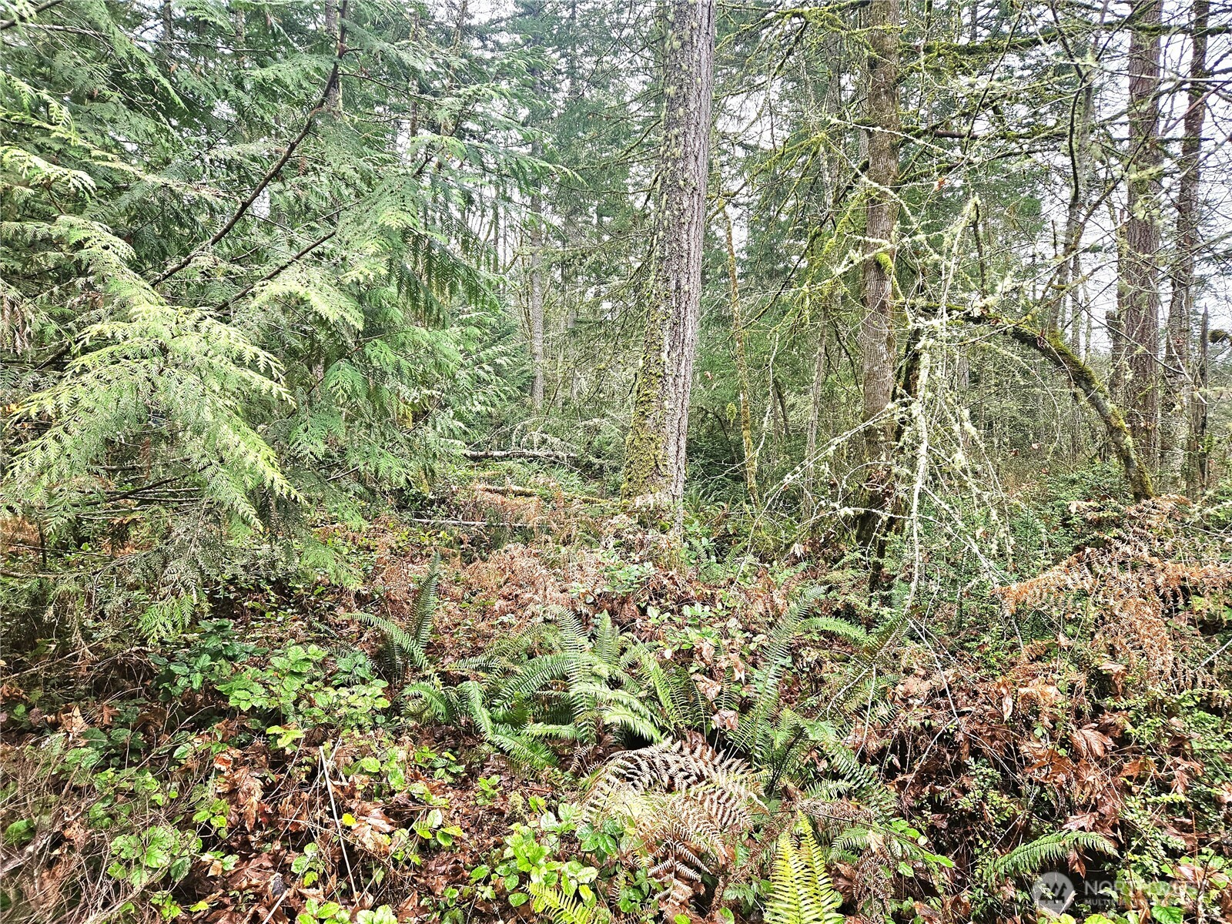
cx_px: 616
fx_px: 819
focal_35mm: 23
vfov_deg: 58.9
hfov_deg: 73.9
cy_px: 462
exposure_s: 1/182
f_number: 1.8
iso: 160
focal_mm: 5.4
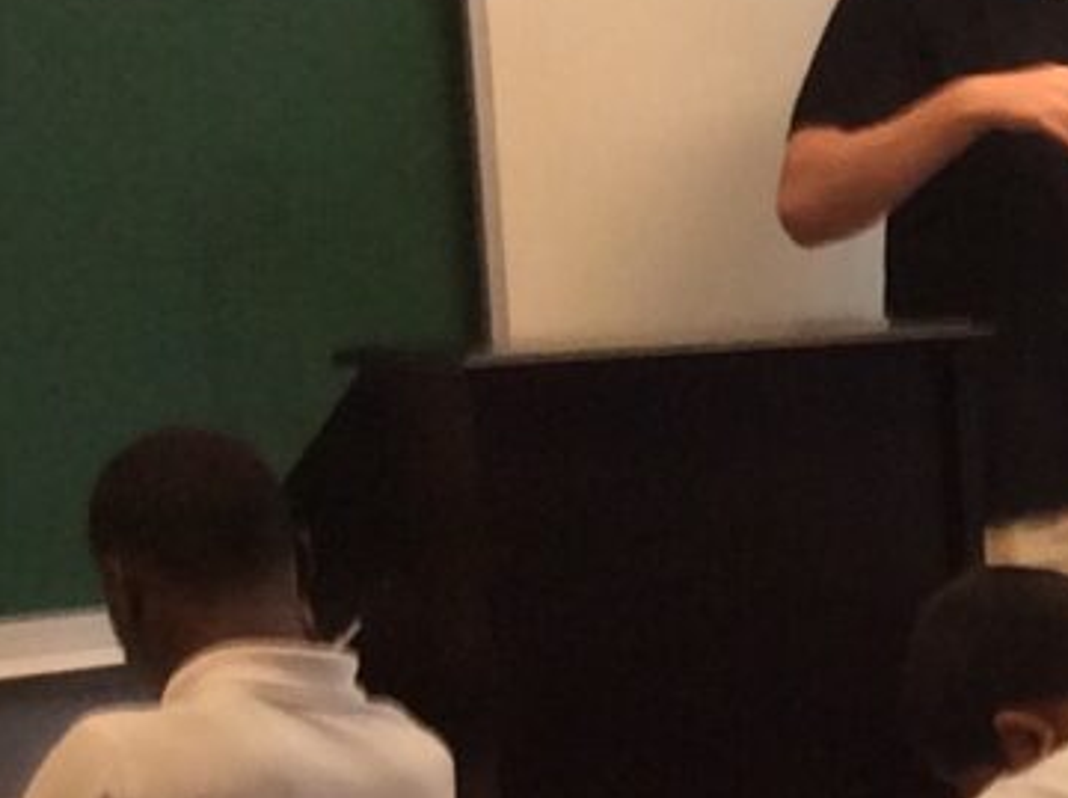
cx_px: 2480
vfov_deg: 8.4
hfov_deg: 10.0
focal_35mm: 176
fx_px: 5423
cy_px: 773
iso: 50
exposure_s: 1/24
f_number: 2.4
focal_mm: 3.3
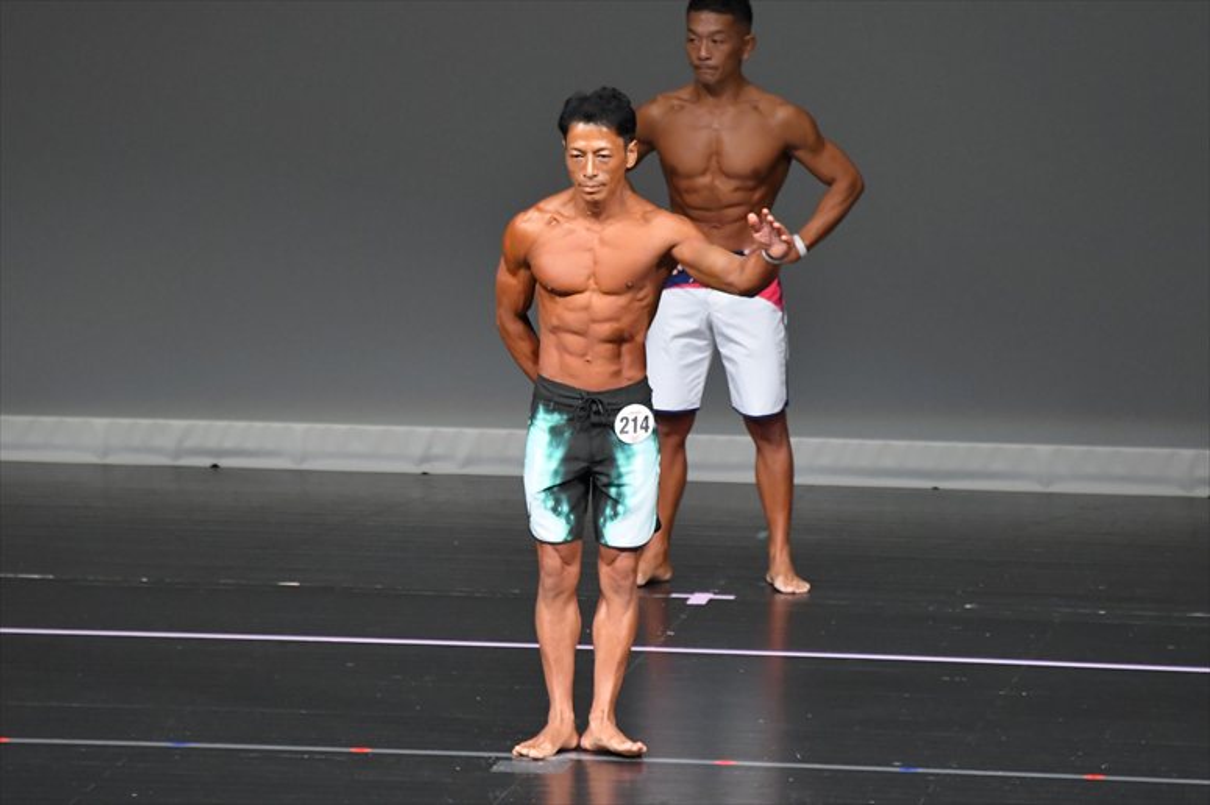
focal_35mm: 375
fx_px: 12598
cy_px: 402
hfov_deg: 5.5
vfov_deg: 3.7
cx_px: 605
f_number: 5.6
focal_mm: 250
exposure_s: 1/400
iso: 5000
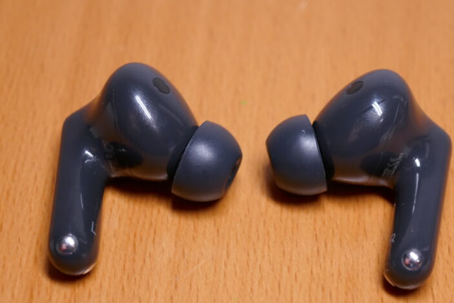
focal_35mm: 106
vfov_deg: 12.9
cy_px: 145
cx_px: 251
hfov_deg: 19.3
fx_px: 1337
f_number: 4.7
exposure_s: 1/80
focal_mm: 28
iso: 400
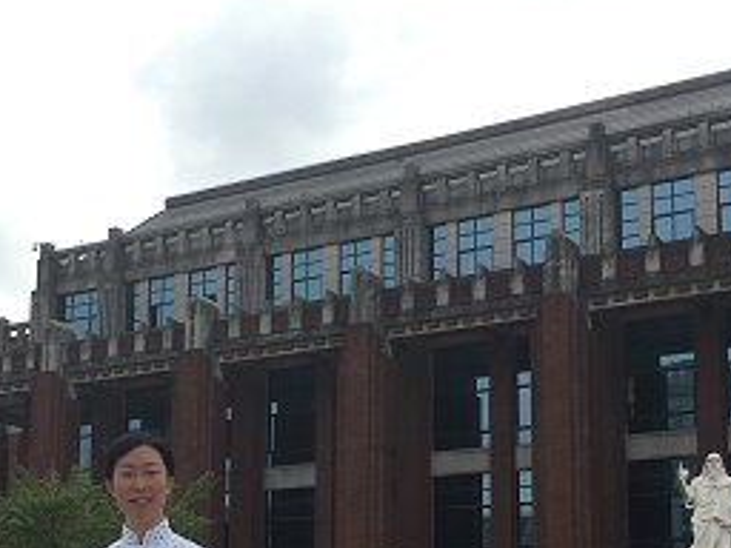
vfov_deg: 21.2
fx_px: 1436
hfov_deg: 28.3
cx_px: 208
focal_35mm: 68
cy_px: 471
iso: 25
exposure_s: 1/827
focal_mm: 4.15
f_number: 2.2
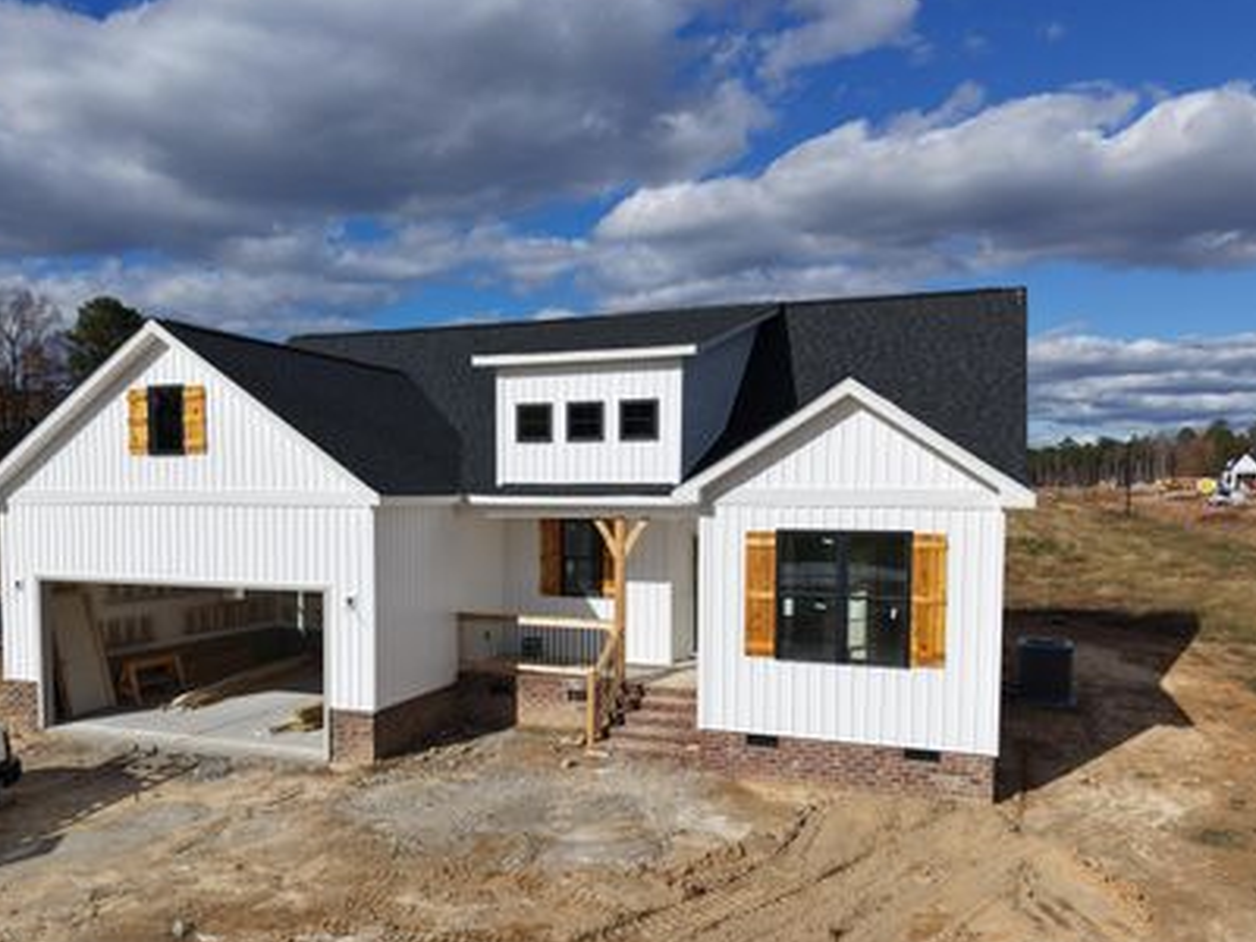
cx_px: 556
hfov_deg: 59.8
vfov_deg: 46.5
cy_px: 567
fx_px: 1089
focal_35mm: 30
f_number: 1.8
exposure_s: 1/8000
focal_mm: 8.67
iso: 150
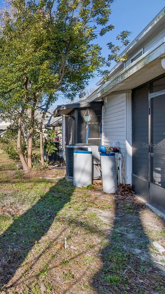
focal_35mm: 24
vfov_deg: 76.3
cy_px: 145
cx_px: -56
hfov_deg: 33.1
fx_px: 187
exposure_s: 1/500
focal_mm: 10
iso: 100
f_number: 7.1
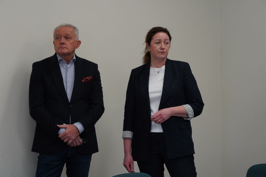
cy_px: 88
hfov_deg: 19.5
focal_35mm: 105
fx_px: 776
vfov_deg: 13.0
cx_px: 133
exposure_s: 1/100
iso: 1250
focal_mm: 105
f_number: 8
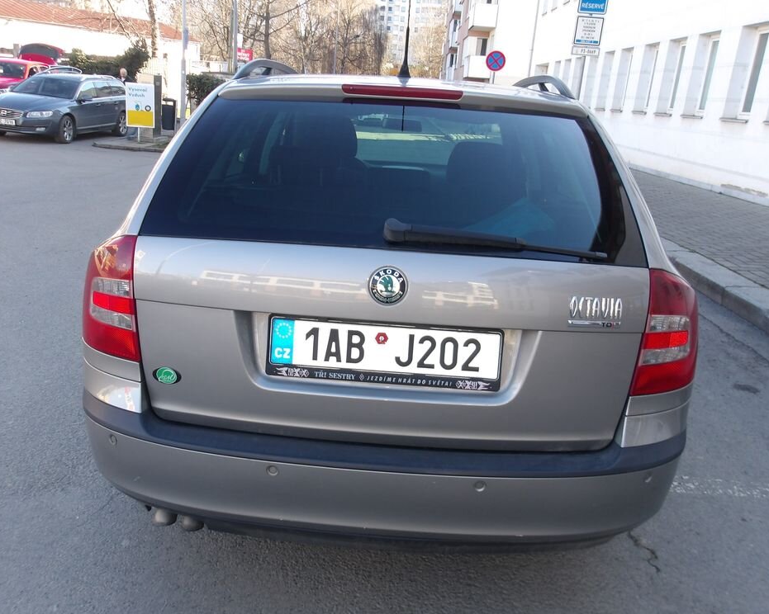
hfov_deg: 60.5
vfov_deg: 49.9
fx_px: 660
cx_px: 376
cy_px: 304
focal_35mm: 29
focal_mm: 4.9
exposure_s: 1/146
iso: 100
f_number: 3
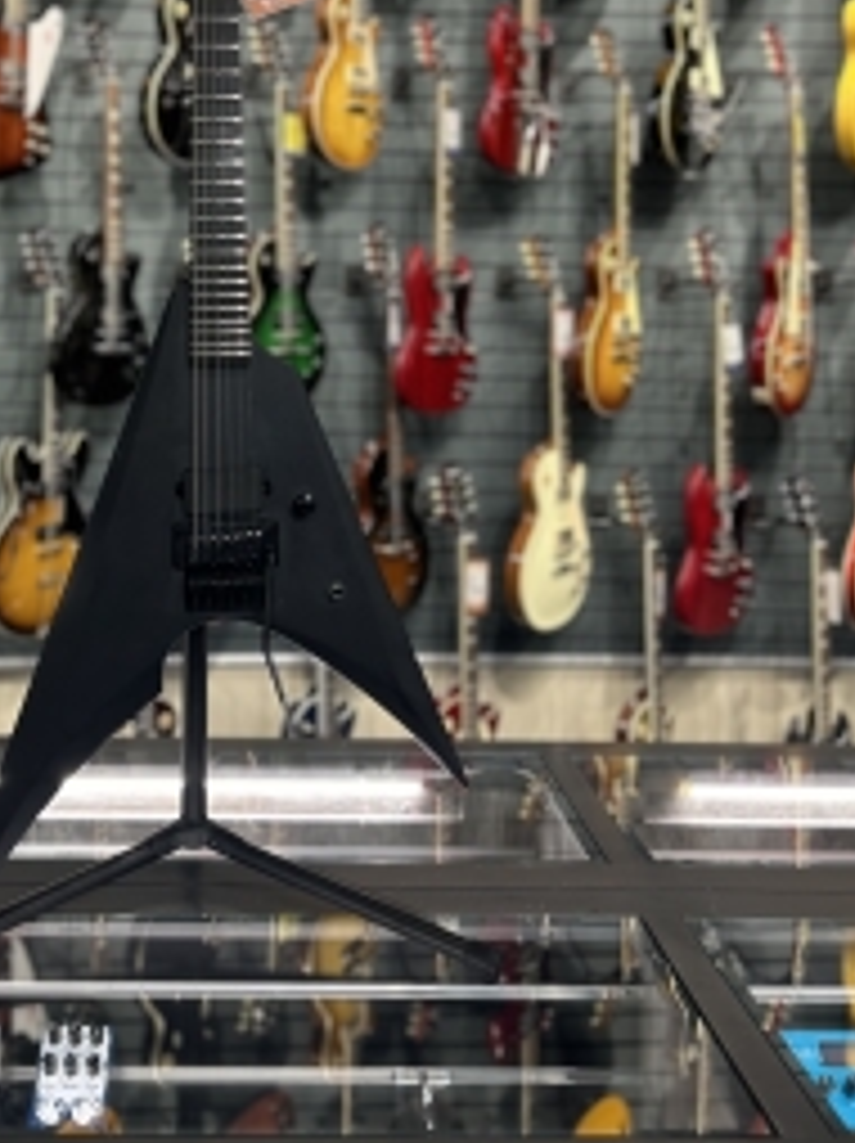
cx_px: 252
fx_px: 1353
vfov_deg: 43.9
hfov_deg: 34.6
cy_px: 248
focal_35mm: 41
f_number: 1.5
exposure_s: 1/60
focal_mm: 5.7
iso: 80
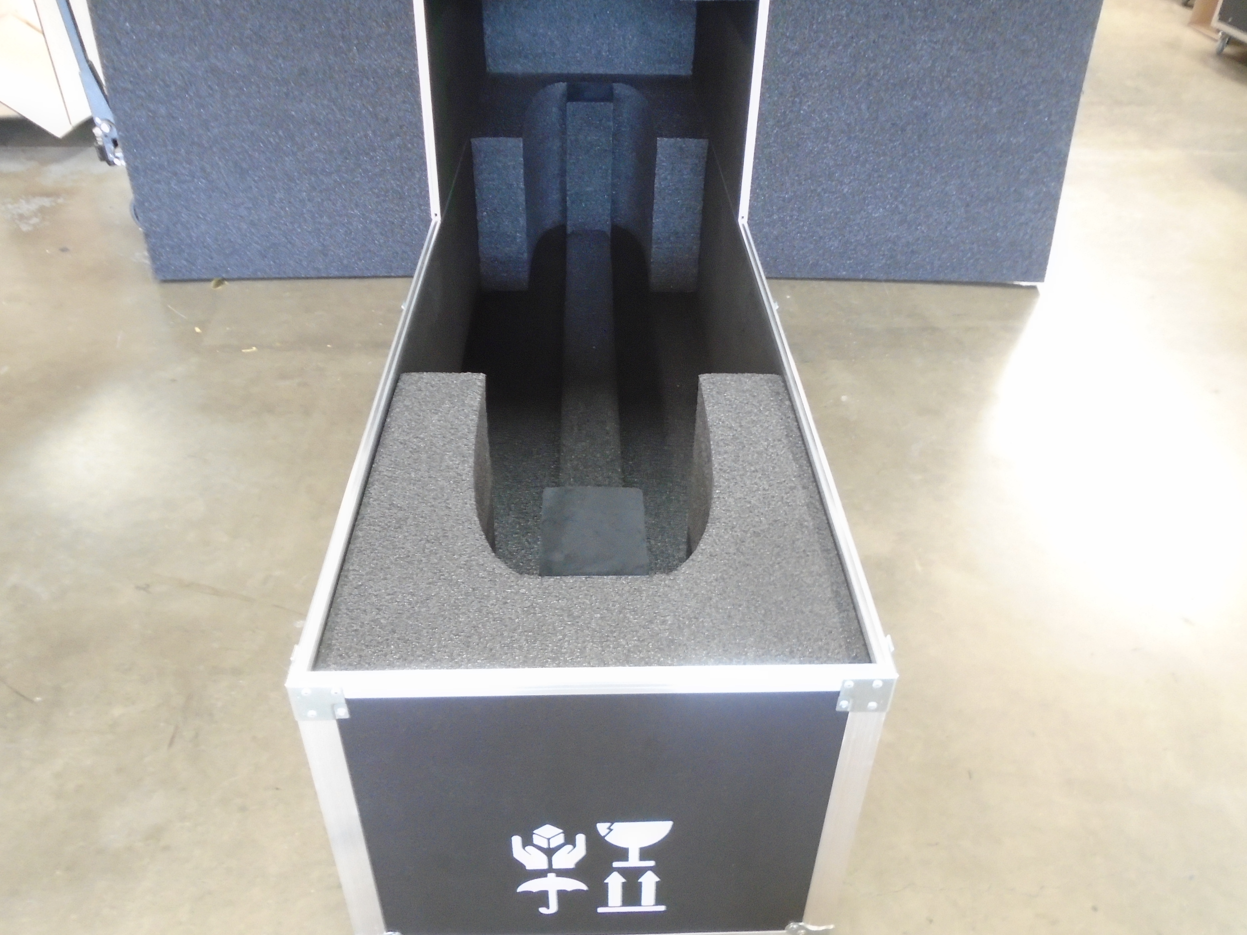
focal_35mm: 27
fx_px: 973
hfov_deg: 65.3
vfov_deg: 51.4
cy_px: 461
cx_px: 629
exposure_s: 1/5
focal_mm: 4.6
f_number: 3.2
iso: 400
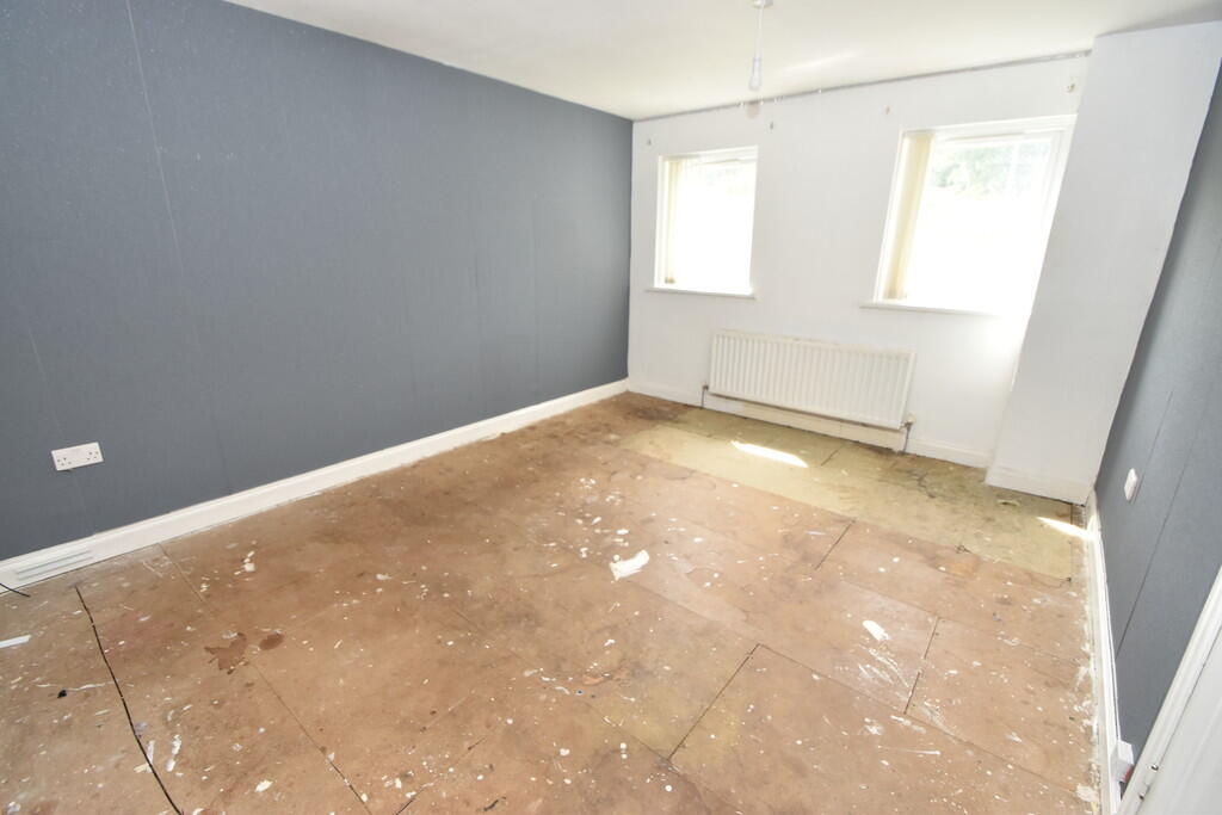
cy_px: 408
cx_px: 611
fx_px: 509
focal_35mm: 15
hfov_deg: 100.4
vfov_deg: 77.3
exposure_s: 1/125
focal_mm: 10
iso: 720
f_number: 5.6
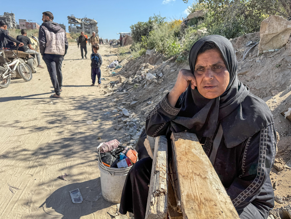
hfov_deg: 71.6
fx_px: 202
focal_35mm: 24
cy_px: 110
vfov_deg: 56.8
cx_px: 146
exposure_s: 1/1900
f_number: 1.8
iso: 80
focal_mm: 6.76
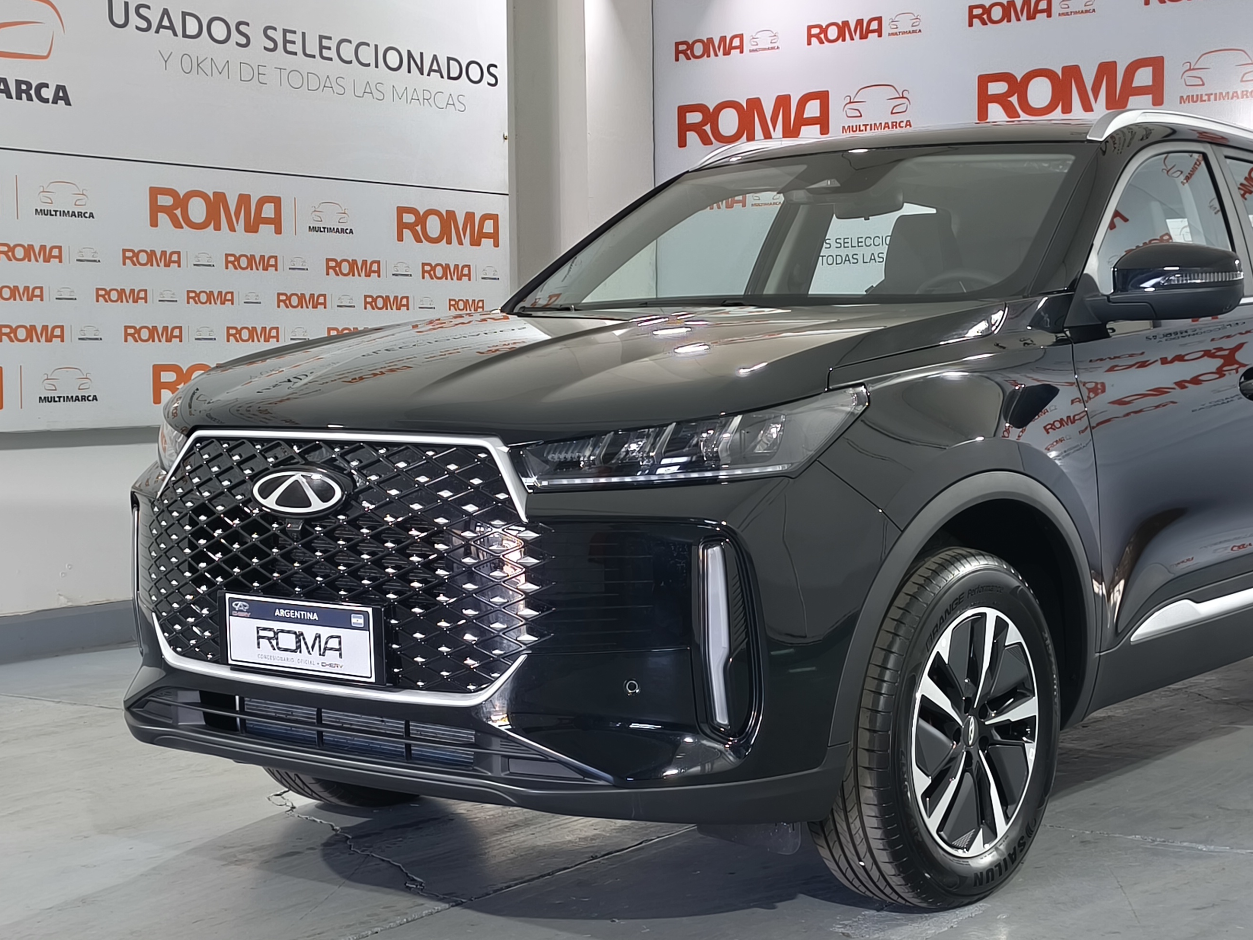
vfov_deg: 25.2
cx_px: 766
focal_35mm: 58
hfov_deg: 33.1
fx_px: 2100
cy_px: 514
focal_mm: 5.35
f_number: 1.7
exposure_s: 1/33.3
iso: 250
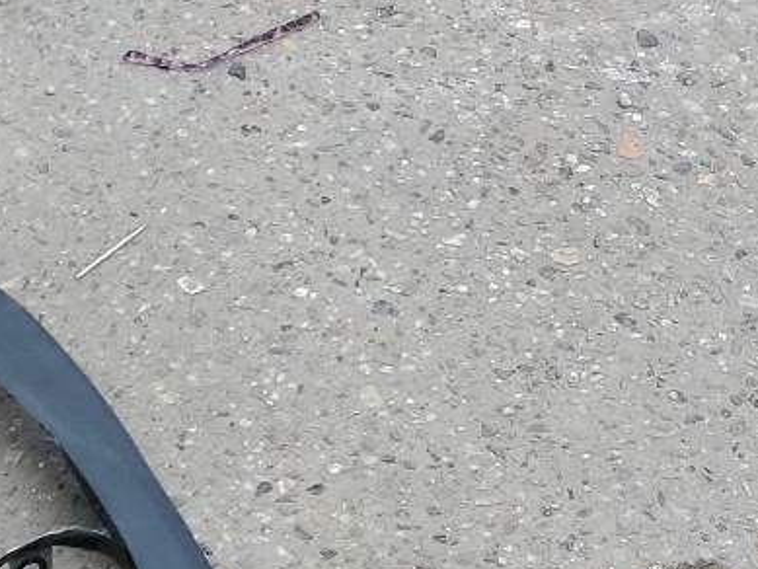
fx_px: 2344
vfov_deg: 12.7
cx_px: -320
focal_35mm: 107
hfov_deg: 16.9
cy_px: 982
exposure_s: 1/588
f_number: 1.5
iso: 50
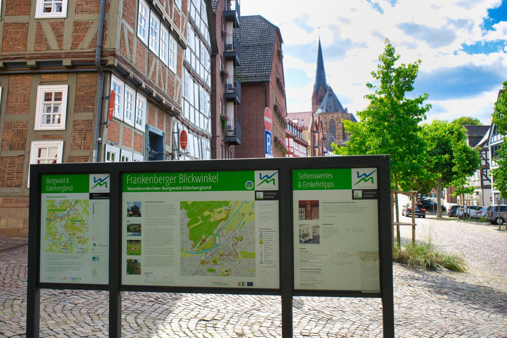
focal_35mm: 33
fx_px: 465
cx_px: 254
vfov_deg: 40.0
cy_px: 169
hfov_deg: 57.2
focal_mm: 33
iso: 250
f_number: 13
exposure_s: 1/60
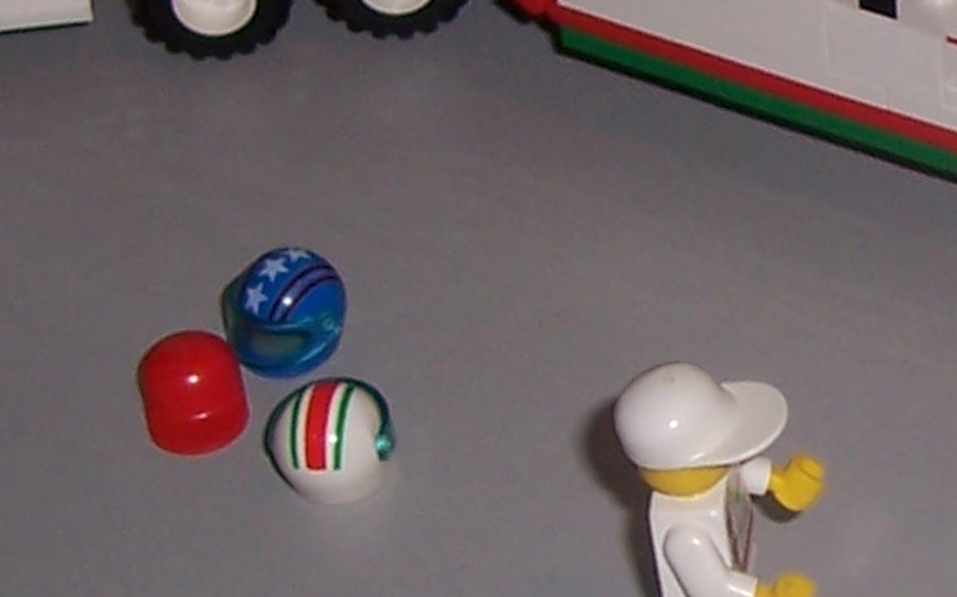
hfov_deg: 14.2
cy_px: 320
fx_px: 3754
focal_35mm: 144
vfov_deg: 9.1
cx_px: 1048
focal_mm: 5.6
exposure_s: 1/60
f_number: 2.7
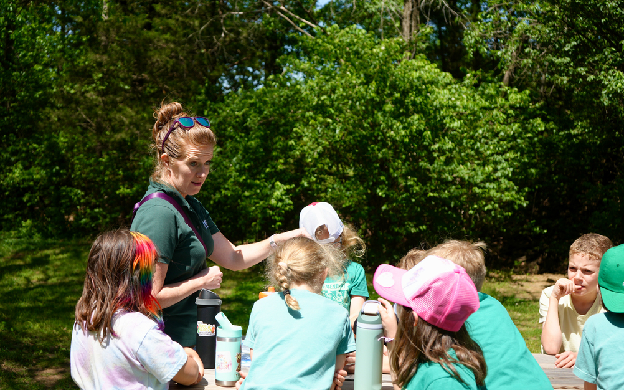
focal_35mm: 50
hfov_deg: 40.3
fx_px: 850
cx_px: 306
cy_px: 212
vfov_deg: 25.8
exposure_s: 1/500
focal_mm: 48
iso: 100
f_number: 4.5
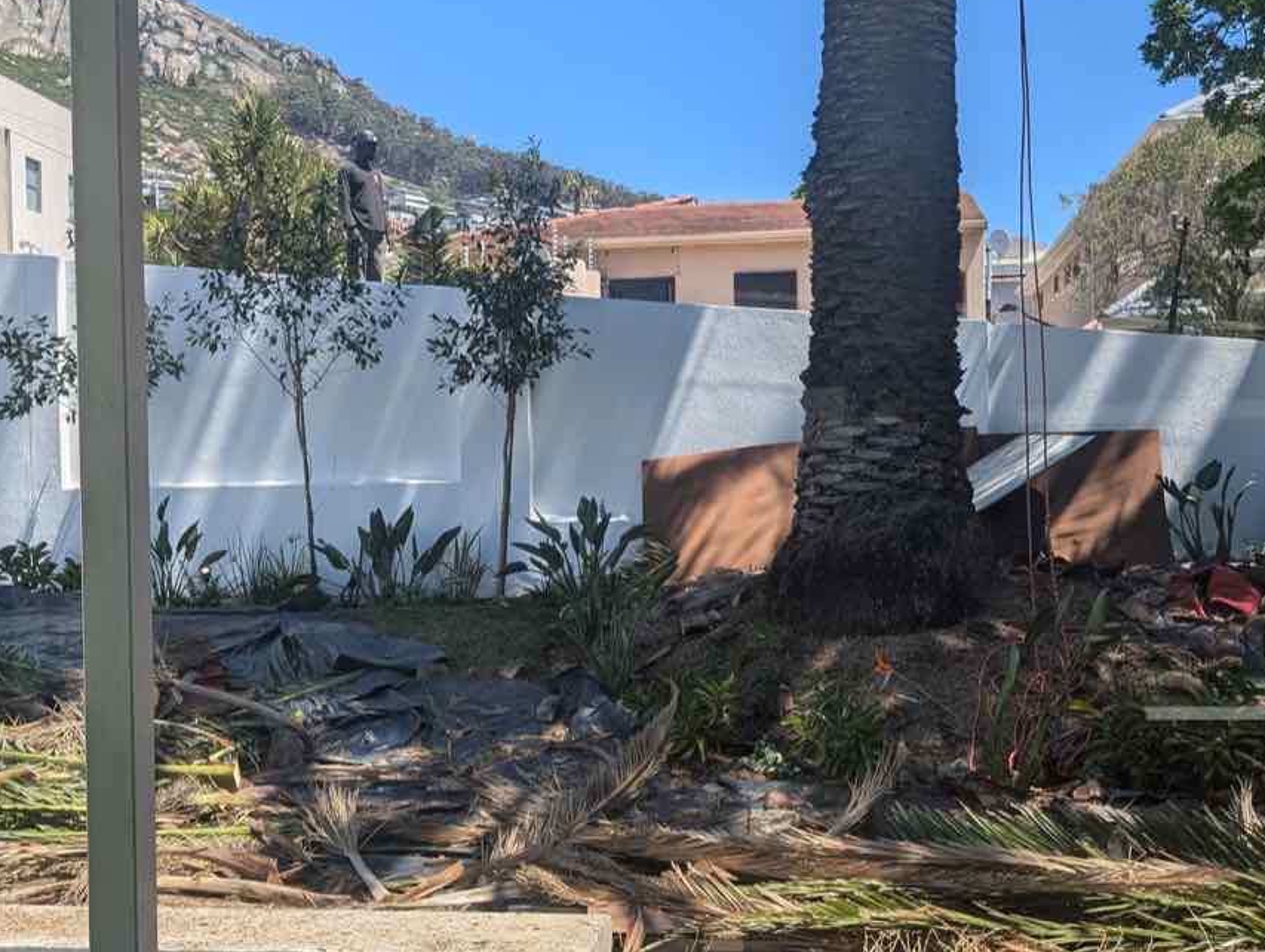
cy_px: 541
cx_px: 587
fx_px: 1647
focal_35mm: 45
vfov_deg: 32.2
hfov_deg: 42.0
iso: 19
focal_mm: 6.9
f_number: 1.68
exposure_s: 1/606
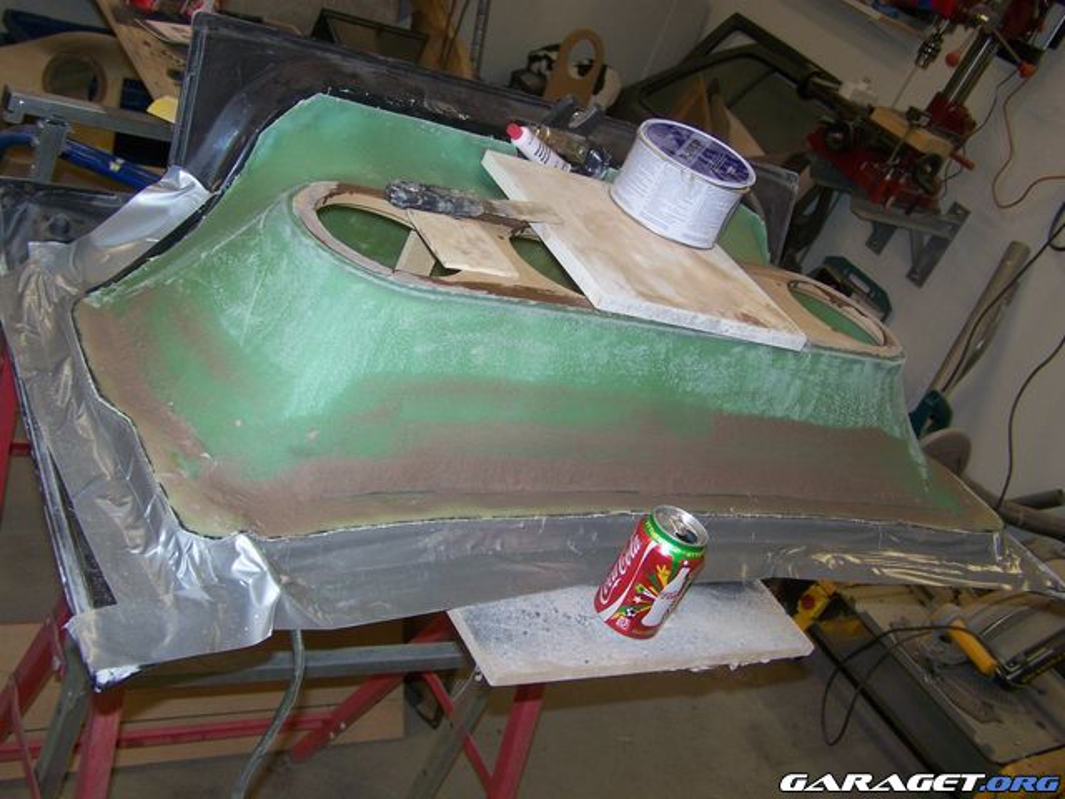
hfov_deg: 49.0
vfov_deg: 37.7
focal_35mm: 38
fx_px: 1169
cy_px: 400
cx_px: 532
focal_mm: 6.3
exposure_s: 1/60
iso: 80
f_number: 2.8
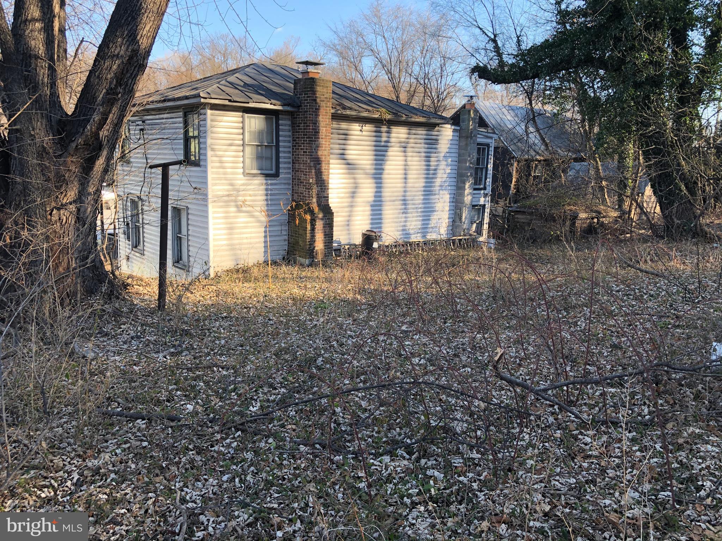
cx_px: 361
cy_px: 270
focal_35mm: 28
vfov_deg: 49.7
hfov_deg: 63.4
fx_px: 584
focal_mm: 3.99
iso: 20
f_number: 1.8
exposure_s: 1/177
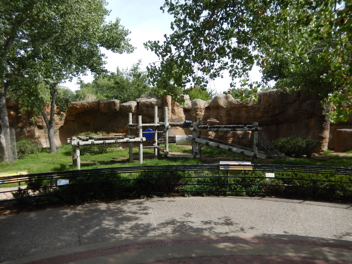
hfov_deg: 69.4
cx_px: 176
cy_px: 132
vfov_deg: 54.9
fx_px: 254
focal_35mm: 25
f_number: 3.4
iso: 125
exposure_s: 1/800
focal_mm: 4.5
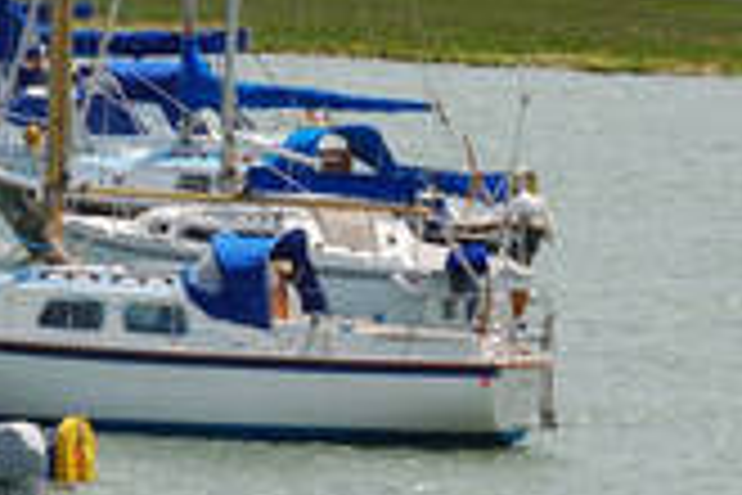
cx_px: -450
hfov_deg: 3.4
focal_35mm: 605
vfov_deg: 2.3
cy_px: -288
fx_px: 12471
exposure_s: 1/320
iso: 100
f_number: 7.1
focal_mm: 95
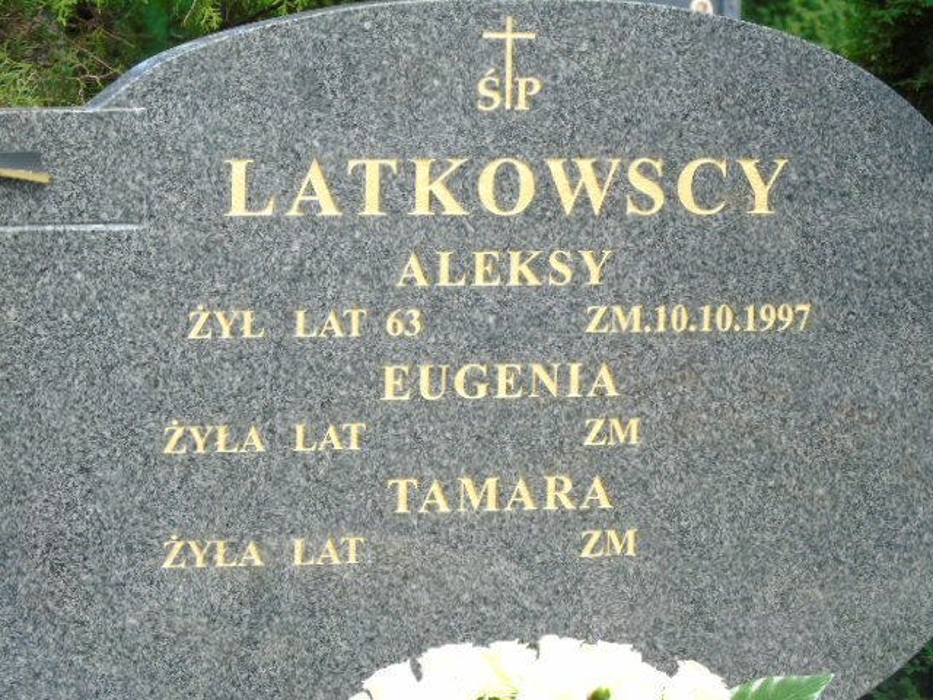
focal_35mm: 162
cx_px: 466
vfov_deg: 9.2
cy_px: 350
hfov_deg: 12.2
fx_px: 4366
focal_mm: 29
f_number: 4.9
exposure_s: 1/125
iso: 250
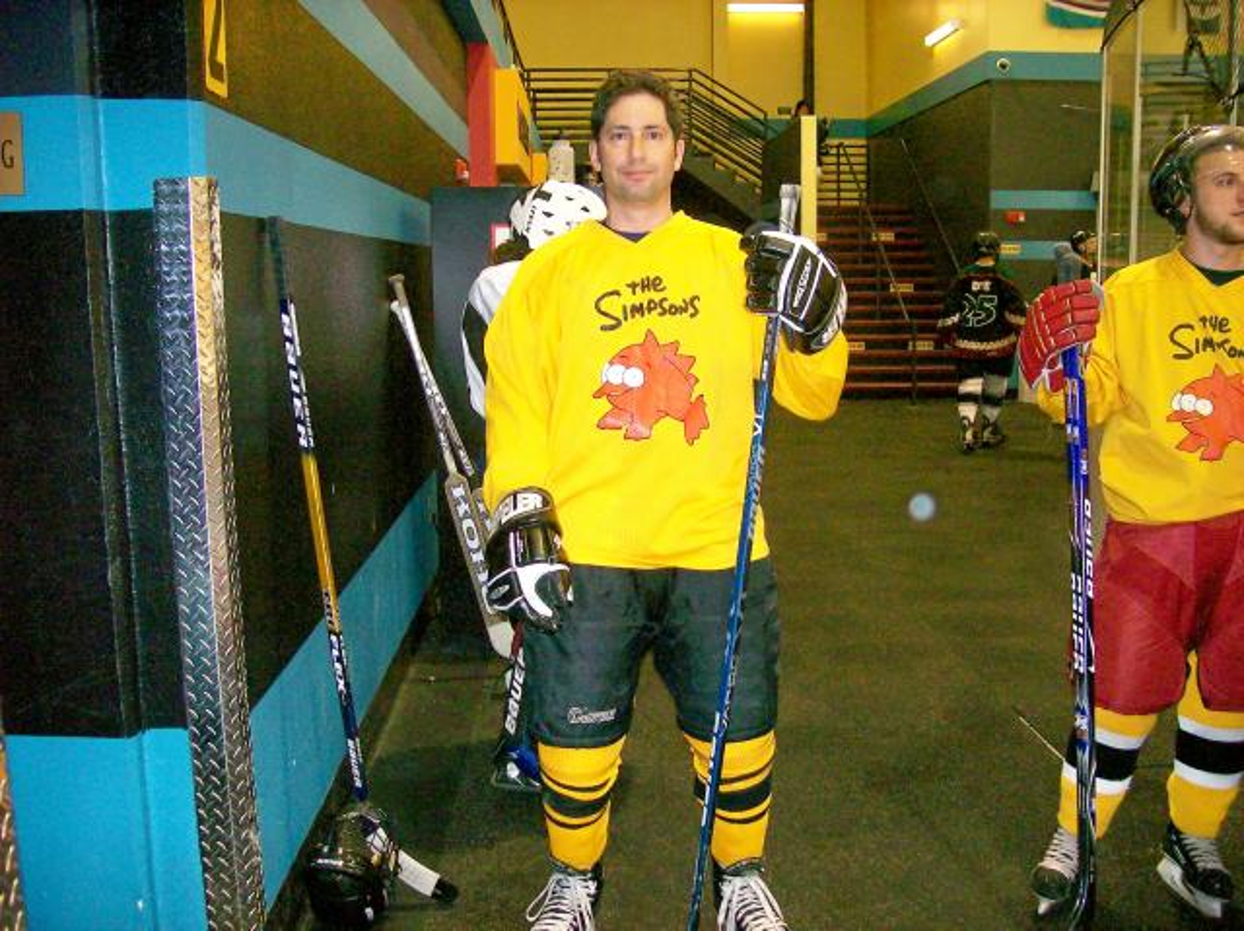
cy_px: 466
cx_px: 622
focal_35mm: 36
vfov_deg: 39.6
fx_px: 1293
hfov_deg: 51.4
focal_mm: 6
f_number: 2.7
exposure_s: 1/64
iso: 140
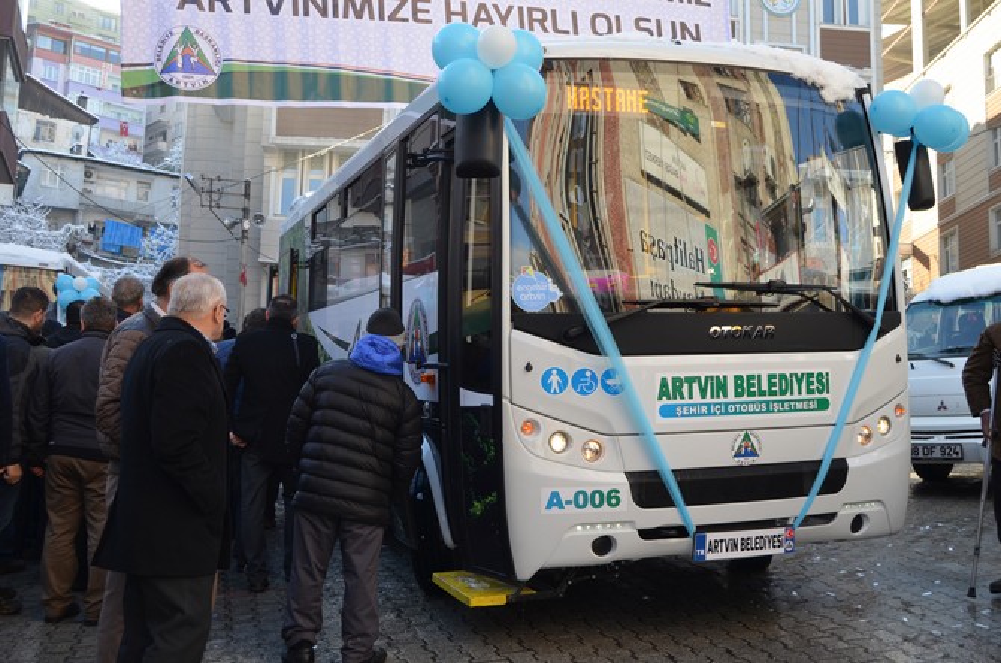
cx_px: 500
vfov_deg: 34.1
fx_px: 1082
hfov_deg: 49.6
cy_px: 332
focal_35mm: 39
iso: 200
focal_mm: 26
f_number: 6.3
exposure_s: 1/160
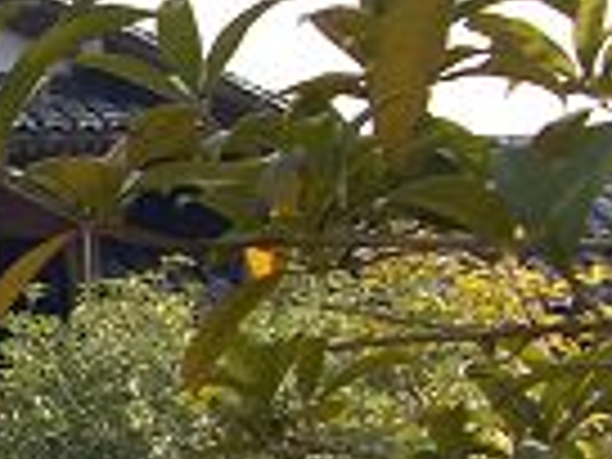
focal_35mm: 191
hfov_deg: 9.6
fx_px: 3377
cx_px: -652
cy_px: 524
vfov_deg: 7.7
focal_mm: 6.3
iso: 80
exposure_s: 1/90
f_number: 7
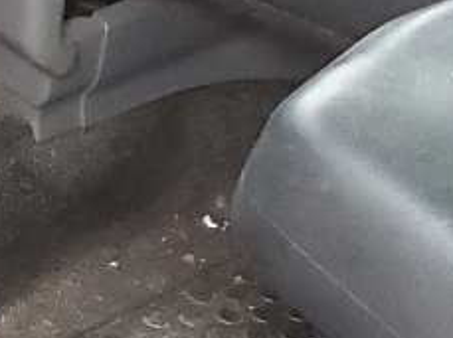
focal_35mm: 182
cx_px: -281
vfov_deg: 8.1
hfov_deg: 10.4
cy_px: 291
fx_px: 2378
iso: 330
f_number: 1.5
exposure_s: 1/60.2
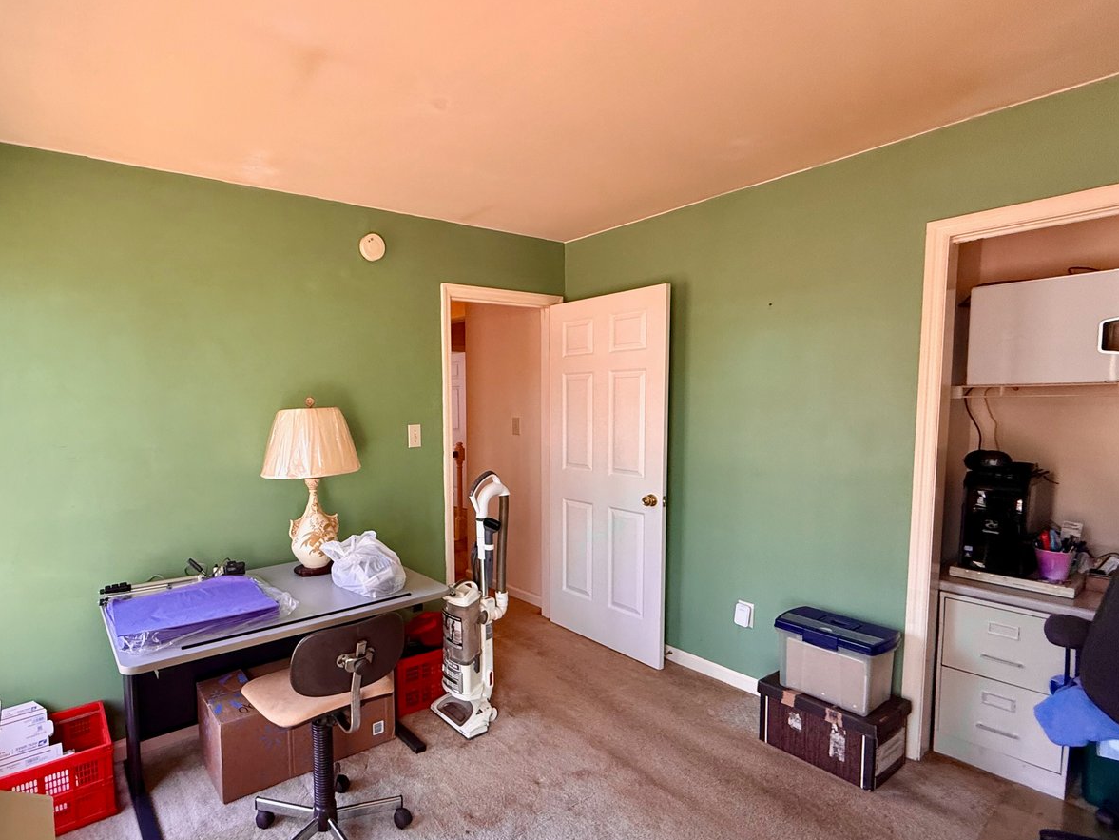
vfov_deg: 71.6
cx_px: 414
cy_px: 443
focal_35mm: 18
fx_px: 582
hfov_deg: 85.9
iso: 320
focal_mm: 2.22
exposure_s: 1/99
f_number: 2.2
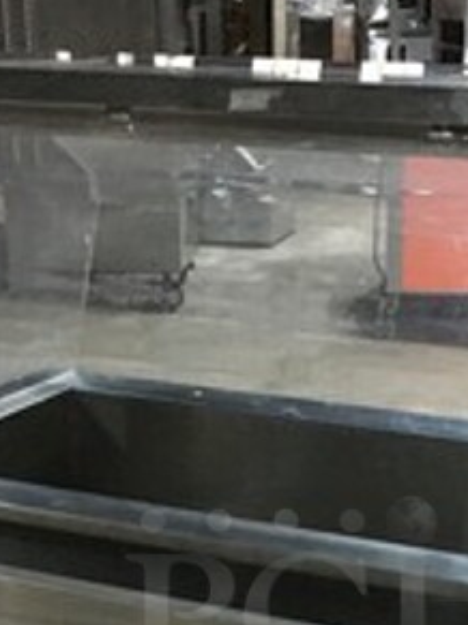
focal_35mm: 81
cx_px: 286
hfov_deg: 18.2
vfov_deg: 23.2
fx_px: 1461
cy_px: 609
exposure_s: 1/4
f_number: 2.2
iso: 80
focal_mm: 4.15
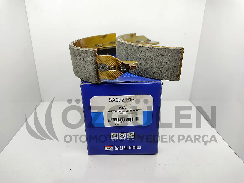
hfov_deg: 67.3
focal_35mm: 26
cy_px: 92
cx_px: 122
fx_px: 183
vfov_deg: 53.1
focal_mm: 4.74
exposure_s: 1/121
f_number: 1.79
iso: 100
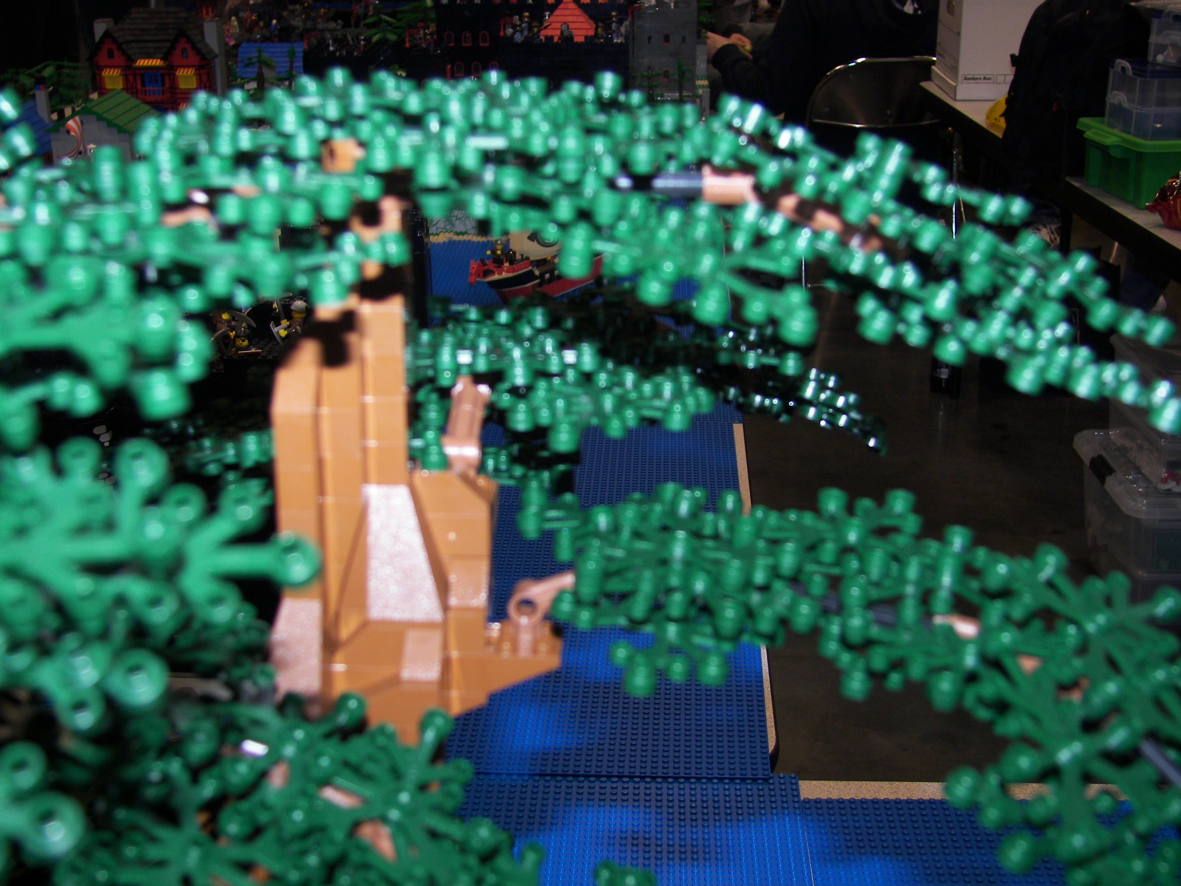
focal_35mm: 50
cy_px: 443
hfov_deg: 38.2
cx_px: 590
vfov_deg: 29.1
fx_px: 1706
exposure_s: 1/30
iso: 64
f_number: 2.8
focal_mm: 8.3
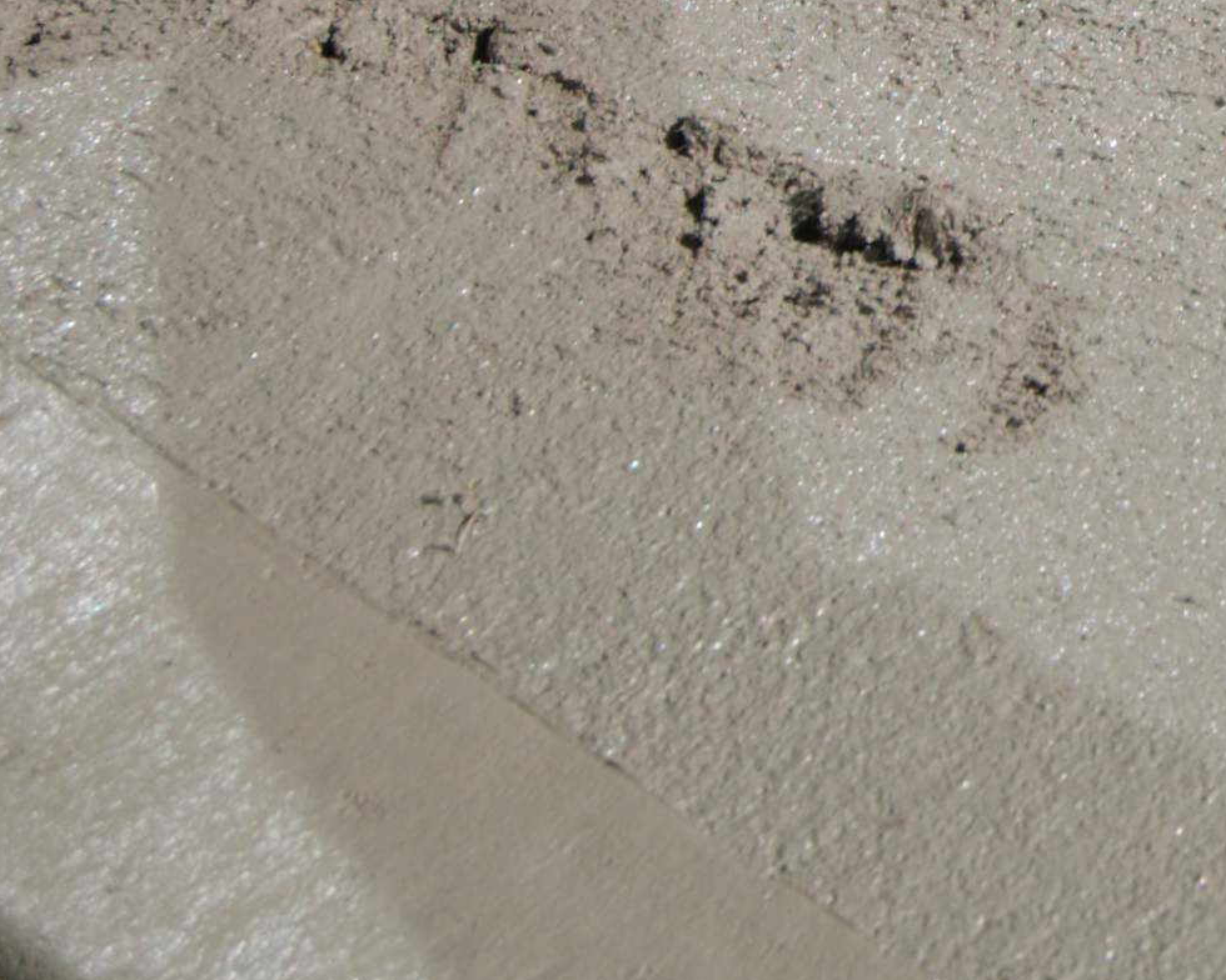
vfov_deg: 9.6
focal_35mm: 156
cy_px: -484
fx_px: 5660
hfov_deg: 11.7
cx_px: 2018
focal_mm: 28
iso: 100
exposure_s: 1/250
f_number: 8
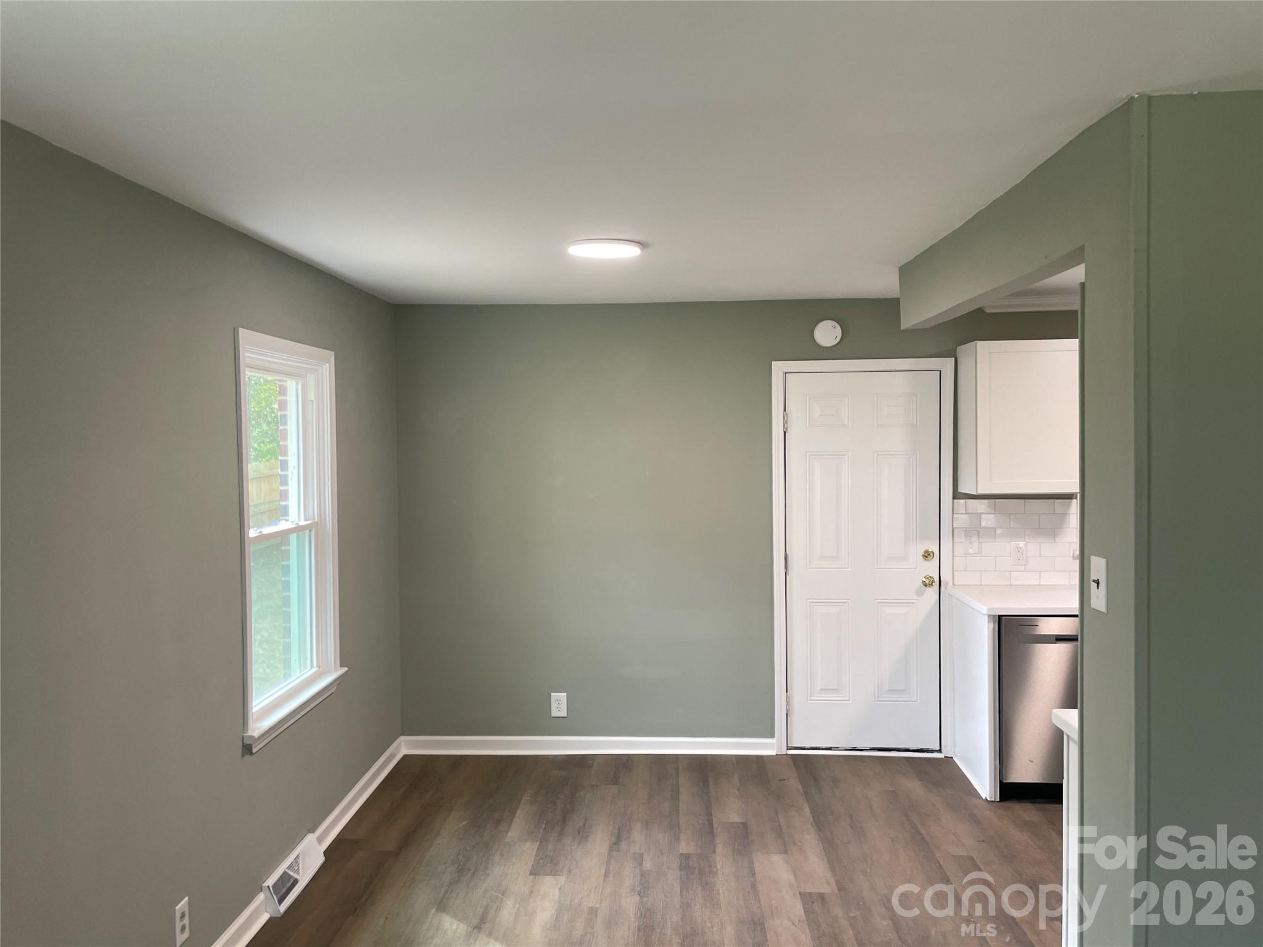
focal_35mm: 26
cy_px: 474
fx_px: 949
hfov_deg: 67.3
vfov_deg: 53.1
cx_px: 632
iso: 64
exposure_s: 1/60
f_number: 1.6
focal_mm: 4.2
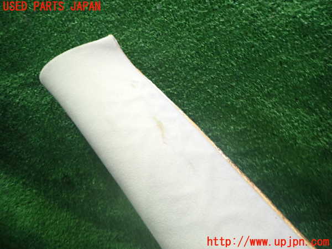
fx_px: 240
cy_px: 124
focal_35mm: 25
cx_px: 166
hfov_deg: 69.4
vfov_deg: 54.9
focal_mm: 4.5
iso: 500
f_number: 2
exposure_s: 1/30
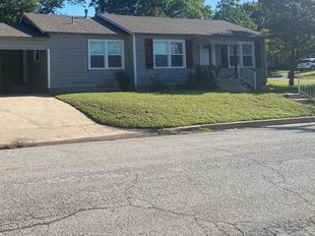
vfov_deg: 33.8
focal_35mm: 42
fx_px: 382
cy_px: 69
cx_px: 93
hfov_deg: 43.9
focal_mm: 4.25
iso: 32
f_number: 1.8
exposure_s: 1/2183
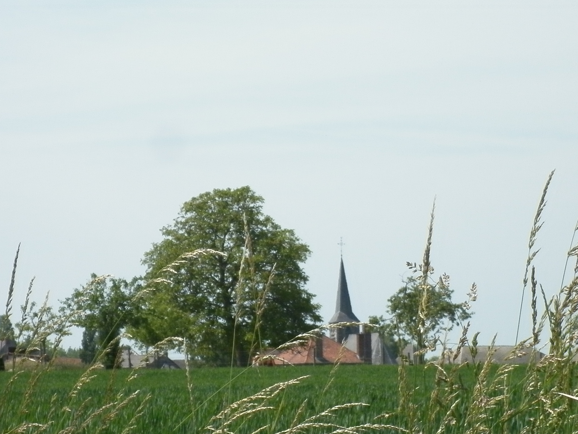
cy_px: 217
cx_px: 289
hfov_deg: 9.1
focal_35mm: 218
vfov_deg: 6.8
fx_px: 3640
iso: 100
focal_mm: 20
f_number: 6.2
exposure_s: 1/400
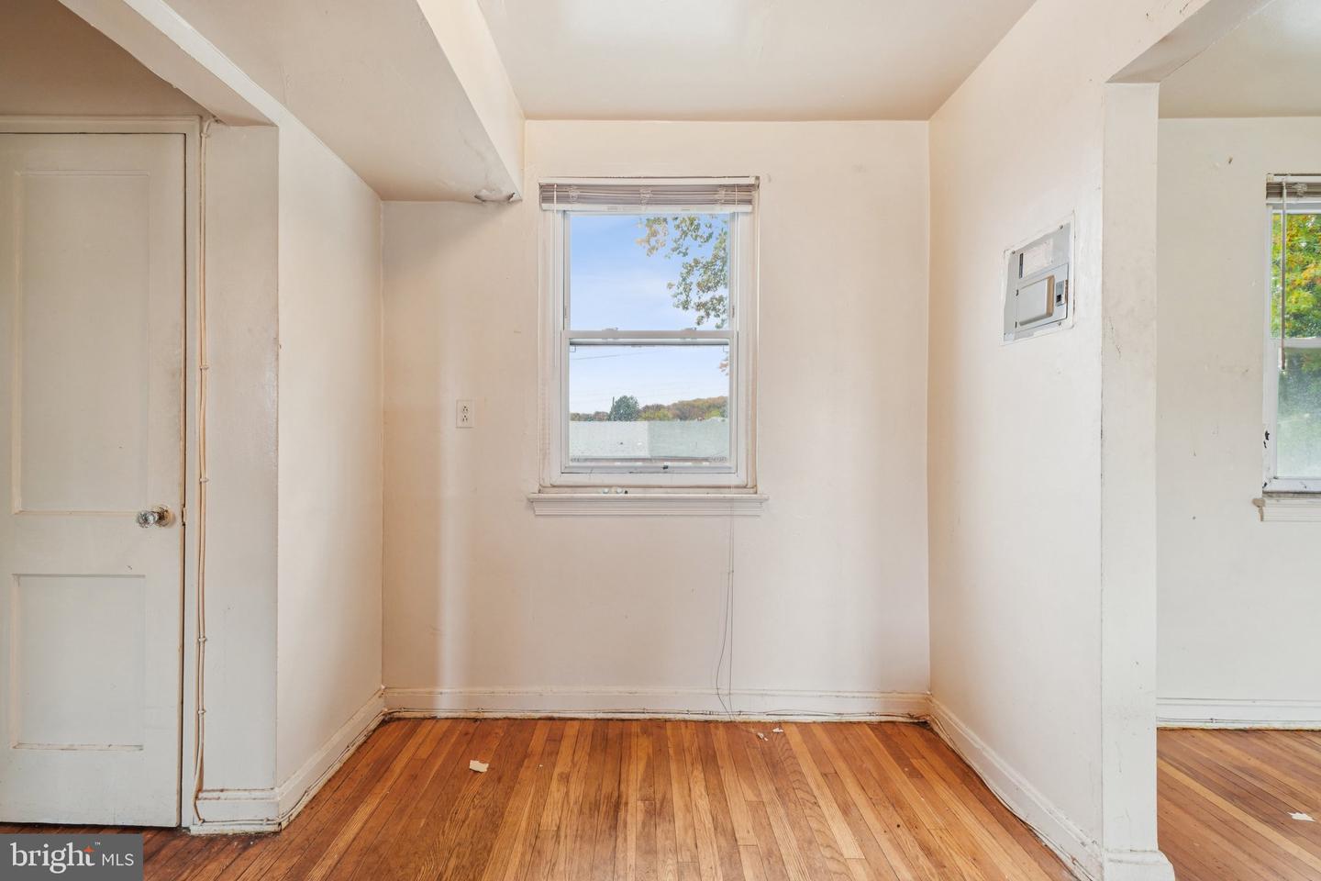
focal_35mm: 15
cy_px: 440
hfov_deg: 100.4
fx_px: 550
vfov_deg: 77.3
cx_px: 660
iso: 100
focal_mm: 10
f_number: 7.1
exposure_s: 1/5
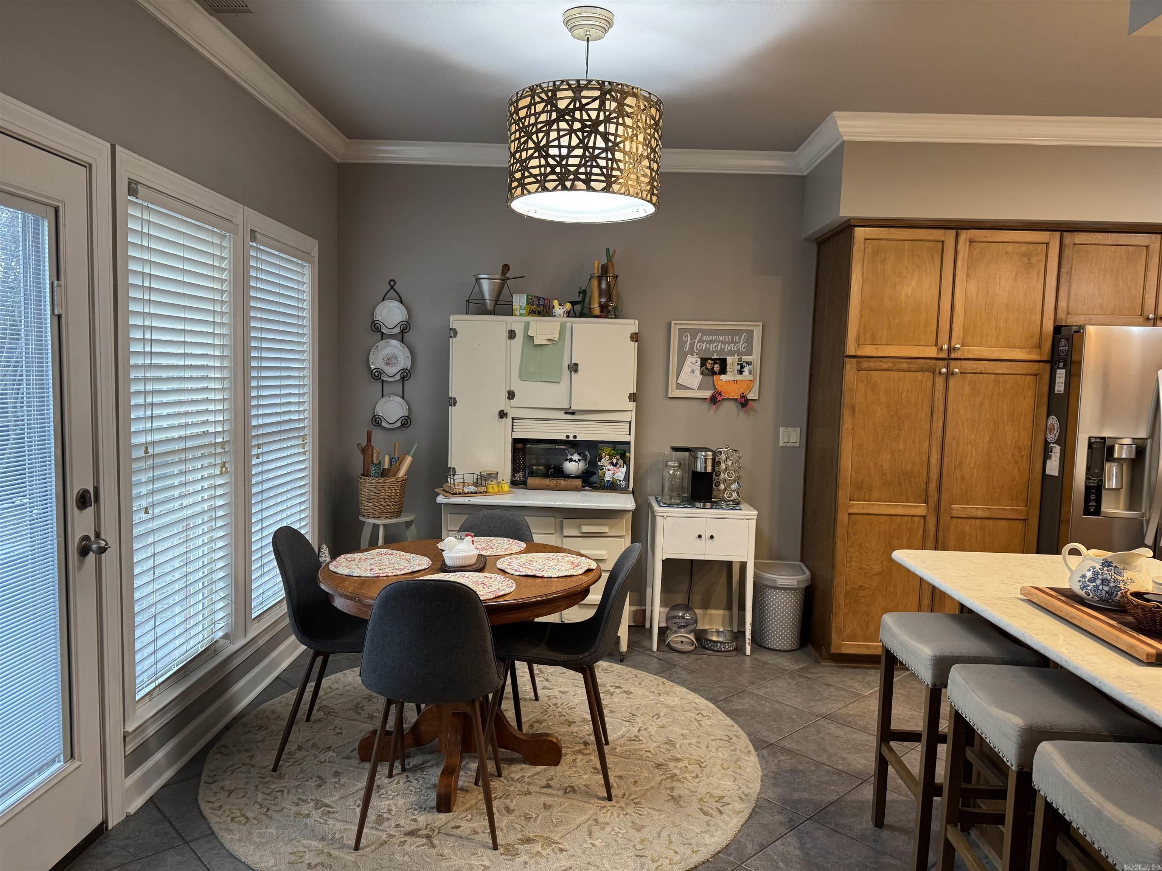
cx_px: 581
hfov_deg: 71.6
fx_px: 806
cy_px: 436
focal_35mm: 24
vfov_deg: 56.8
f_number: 1.78
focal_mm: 6.76
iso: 250
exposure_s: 1/60
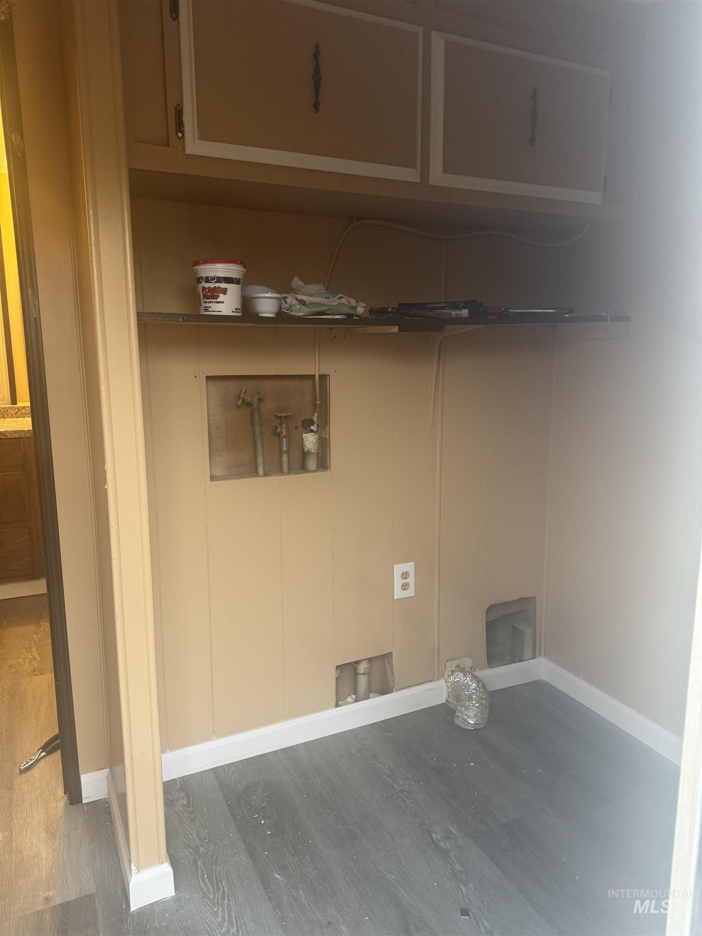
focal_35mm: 24
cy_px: 468
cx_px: 351
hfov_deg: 56.8
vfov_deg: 71.6
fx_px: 649
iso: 160
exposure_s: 1/60
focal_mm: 6.76
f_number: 1.78
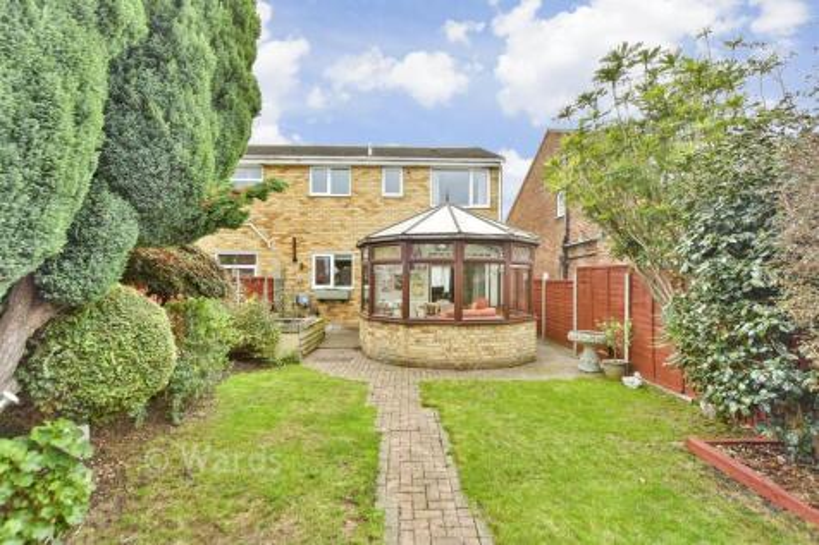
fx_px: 341
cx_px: 410
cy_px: 272
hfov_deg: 100.4
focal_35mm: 15
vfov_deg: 77.3
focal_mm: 10
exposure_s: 1/160
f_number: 6.3
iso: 500
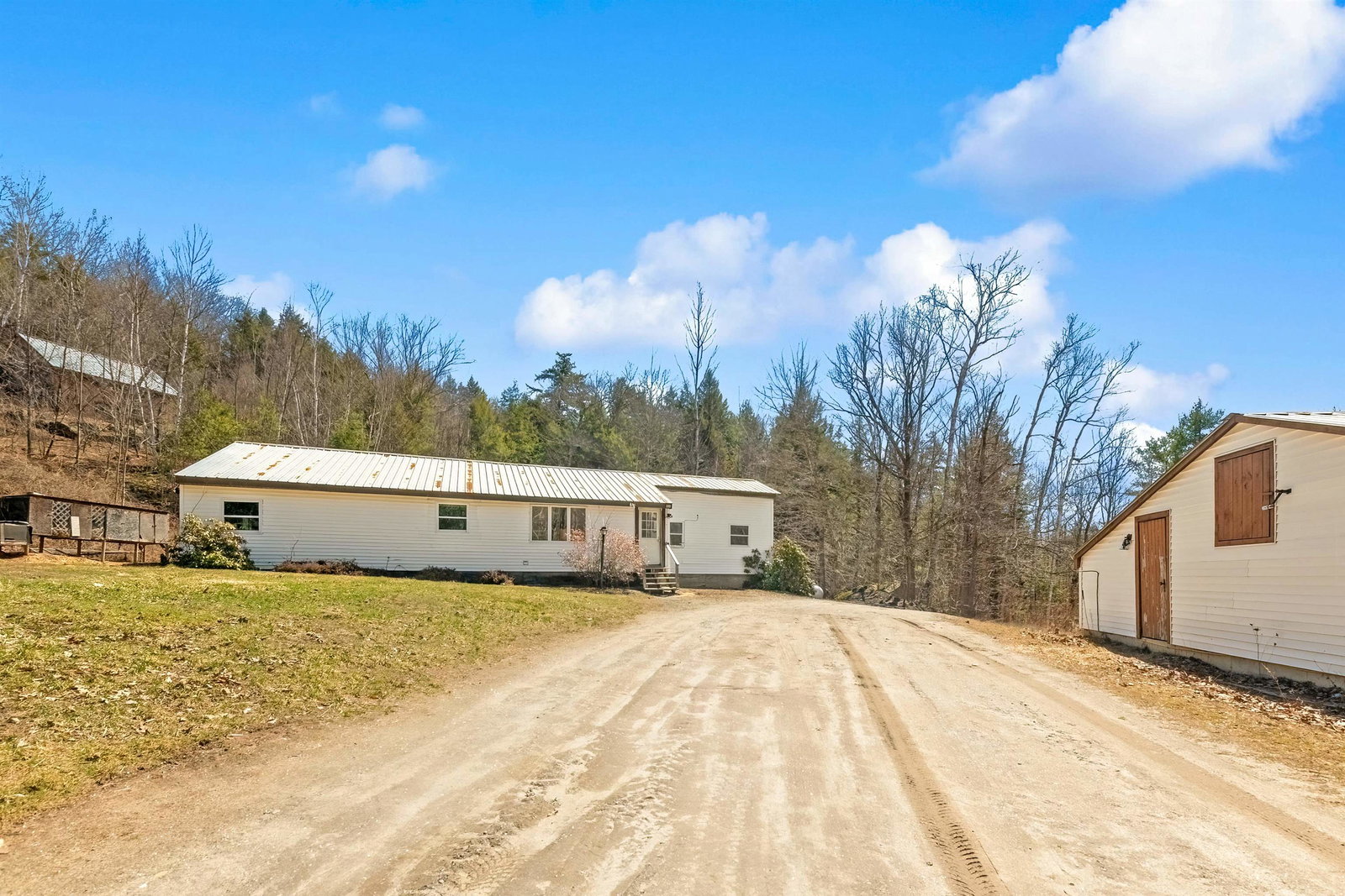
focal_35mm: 15
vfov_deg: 77.3
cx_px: 672
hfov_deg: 100.4
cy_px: 448
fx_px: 560
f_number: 9
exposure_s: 1/200
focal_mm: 10
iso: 100
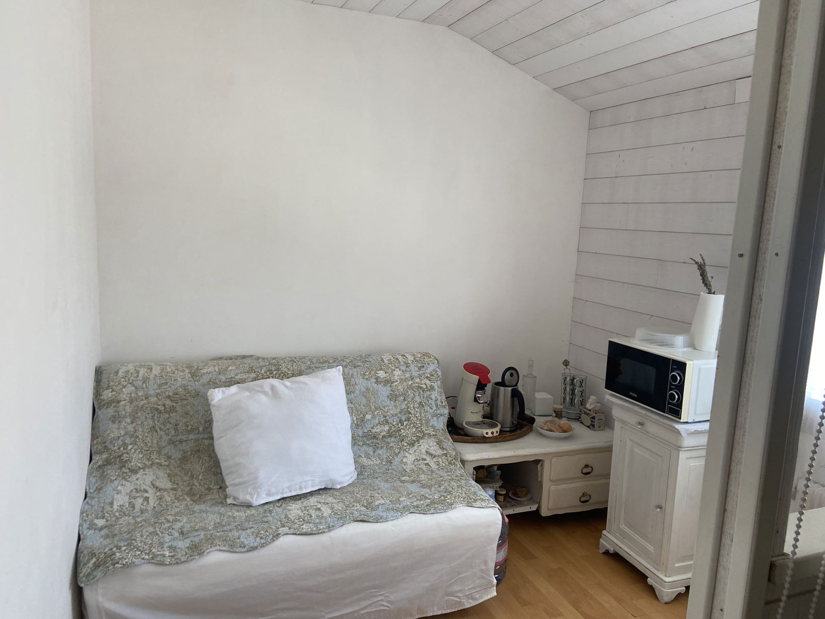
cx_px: 412
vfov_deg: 53.1
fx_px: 620
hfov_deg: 67.3
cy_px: 310
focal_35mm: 26
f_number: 1.8
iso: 125
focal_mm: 4.25
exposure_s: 1/110
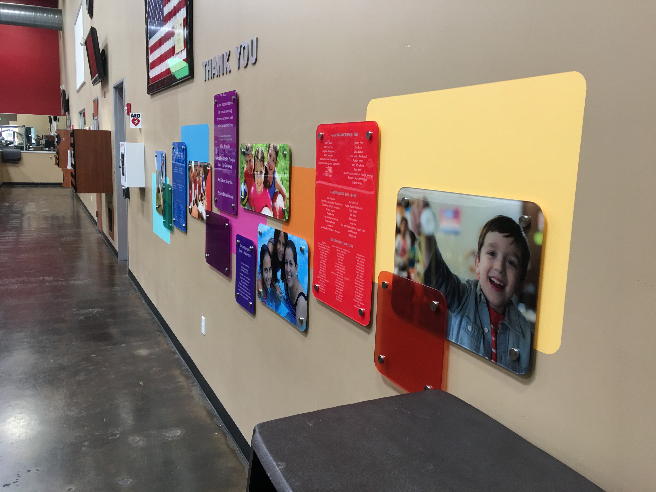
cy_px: 246
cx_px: 328
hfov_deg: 61.7
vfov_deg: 48.2
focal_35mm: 29
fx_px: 550
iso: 32
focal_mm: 4.15
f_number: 2.2
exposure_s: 1/15
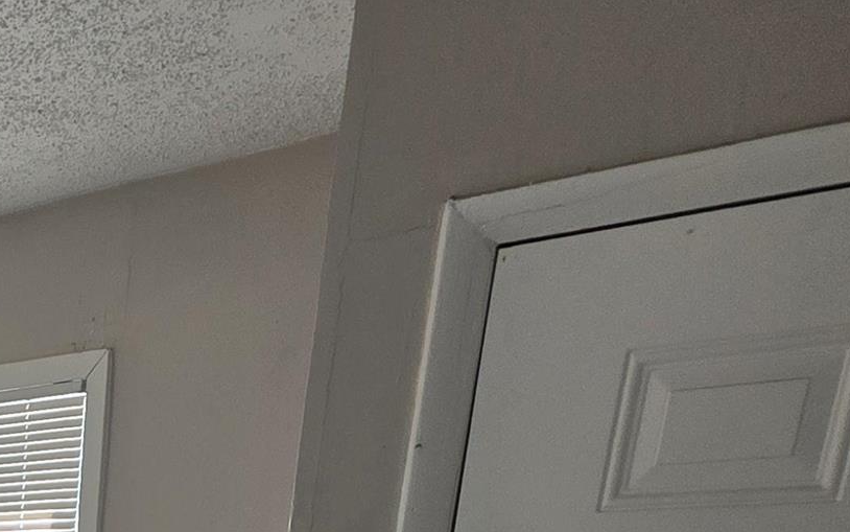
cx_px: -331
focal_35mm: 52
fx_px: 1205
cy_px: 985
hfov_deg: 29.1
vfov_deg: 18.7
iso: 64
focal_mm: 2.2
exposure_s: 1/120
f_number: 1.9
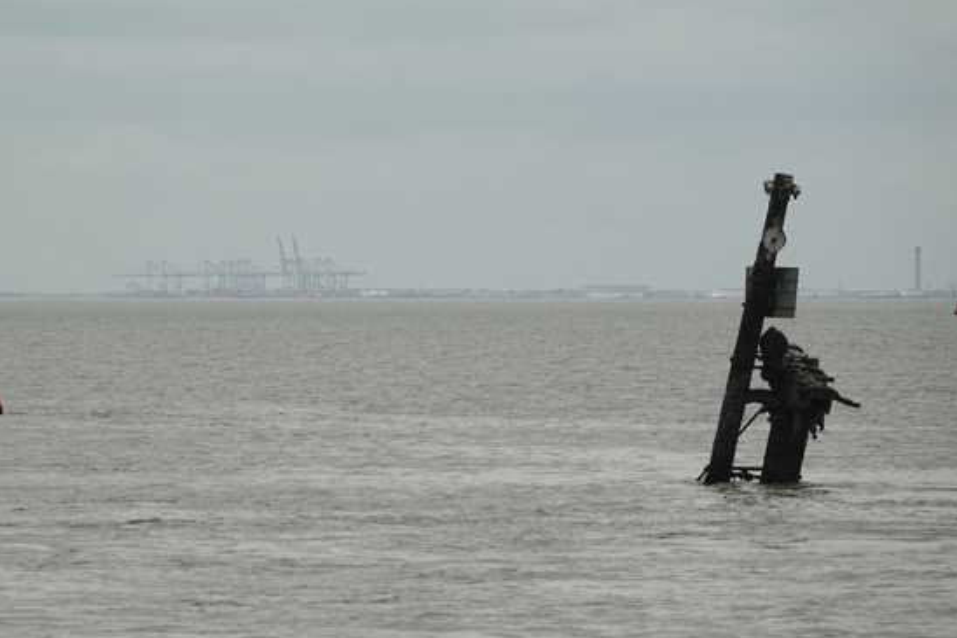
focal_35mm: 368
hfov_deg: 5.6
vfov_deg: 3.7
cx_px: 400
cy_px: 317
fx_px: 9779
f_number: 5
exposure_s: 1/1000
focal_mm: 105.83
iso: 100
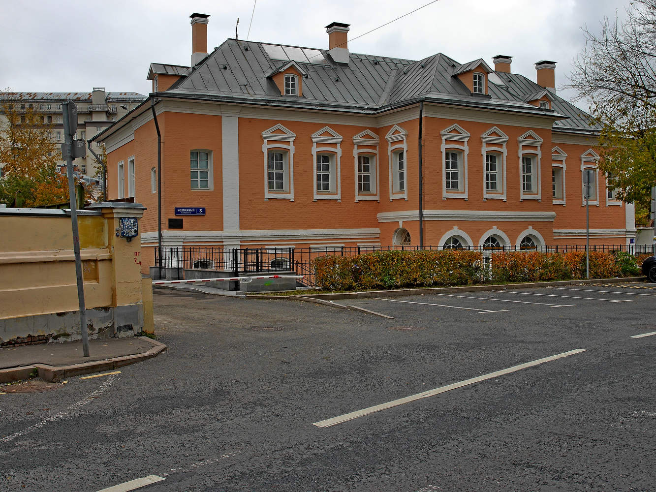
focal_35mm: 38
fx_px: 720
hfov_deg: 49.0
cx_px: 328
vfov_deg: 37.7
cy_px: 246
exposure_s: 1/125
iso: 160
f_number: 8
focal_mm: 19
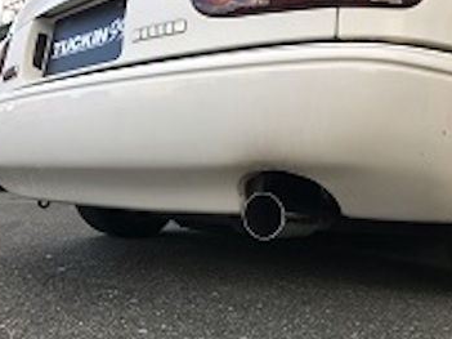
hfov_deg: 56.8
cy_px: 175
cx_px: 209
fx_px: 418
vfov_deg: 44.1
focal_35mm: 32
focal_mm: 4.15
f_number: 2.2
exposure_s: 1/120
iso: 32
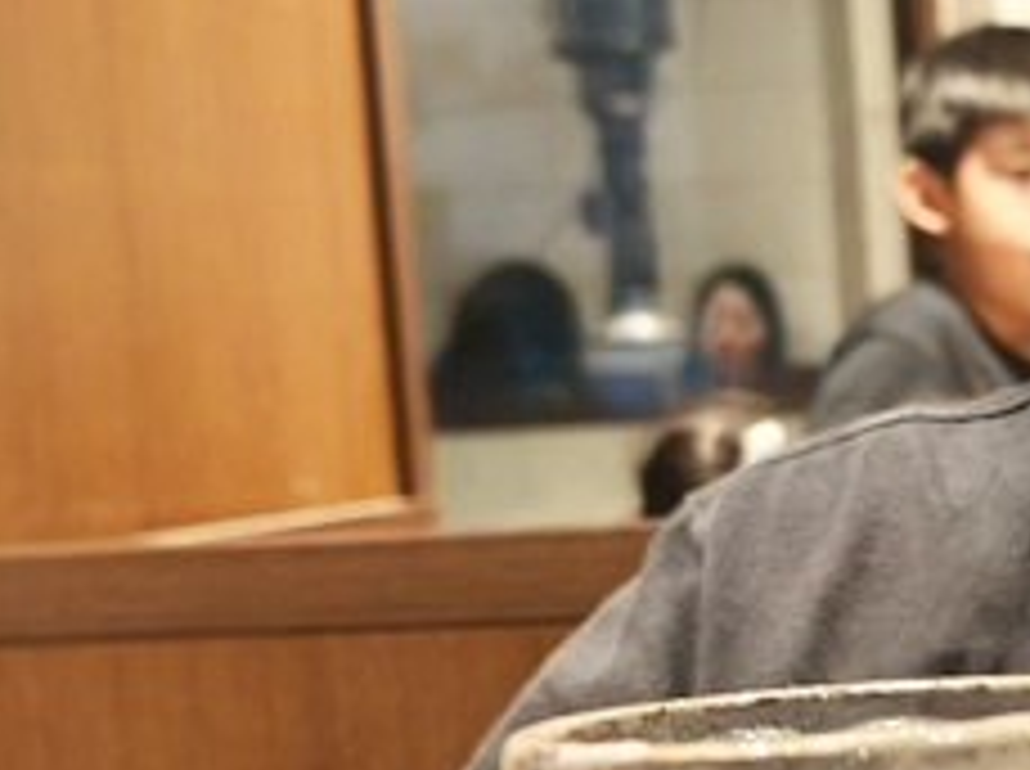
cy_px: 639
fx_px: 3060
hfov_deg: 17.0
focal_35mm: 103
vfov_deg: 14.2
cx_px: 1619
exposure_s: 1/177
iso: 2113
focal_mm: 6.54
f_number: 1.57
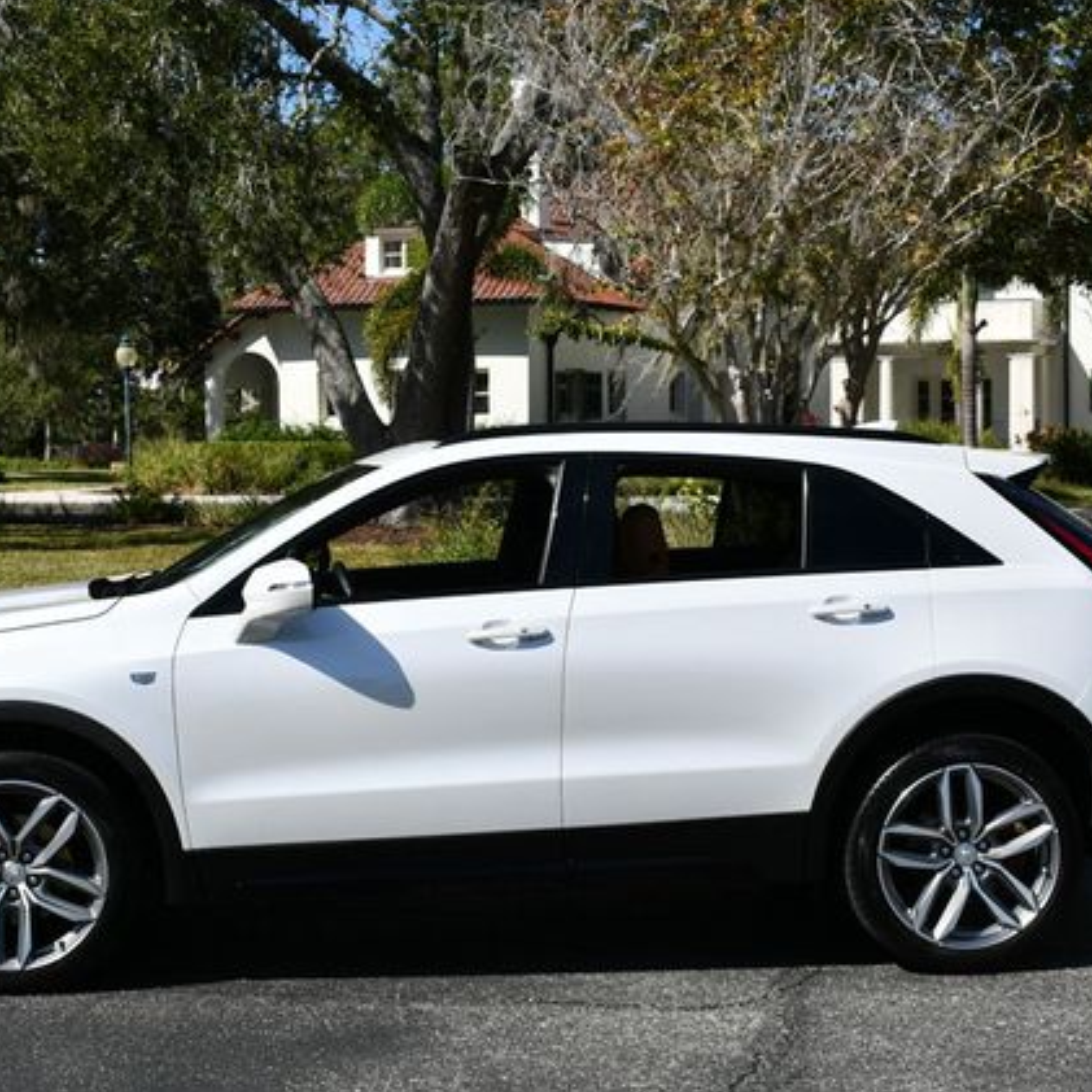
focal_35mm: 62
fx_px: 2213
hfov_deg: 27.7
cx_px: 462
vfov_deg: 27.7
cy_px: 542
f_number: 9
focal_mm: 24
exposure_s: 1/320
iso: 100
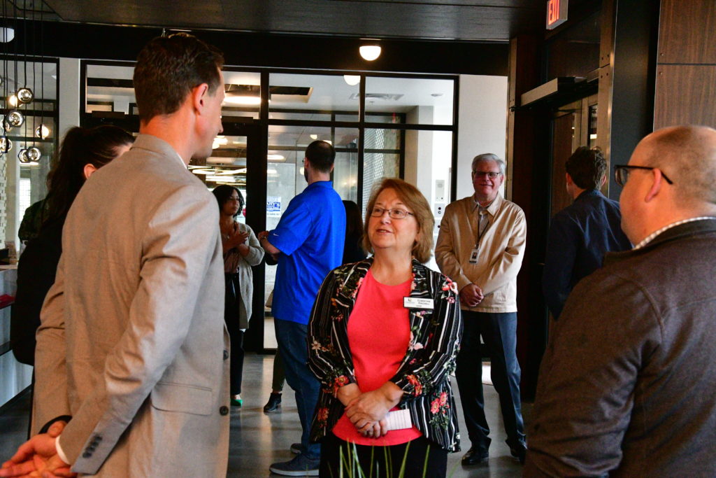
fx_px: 955
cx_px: 358
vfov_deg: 28.1
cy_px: 239
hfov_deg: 41.1
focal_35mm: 48
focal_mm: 32
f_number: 6.3
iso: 10000
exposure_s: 1/200
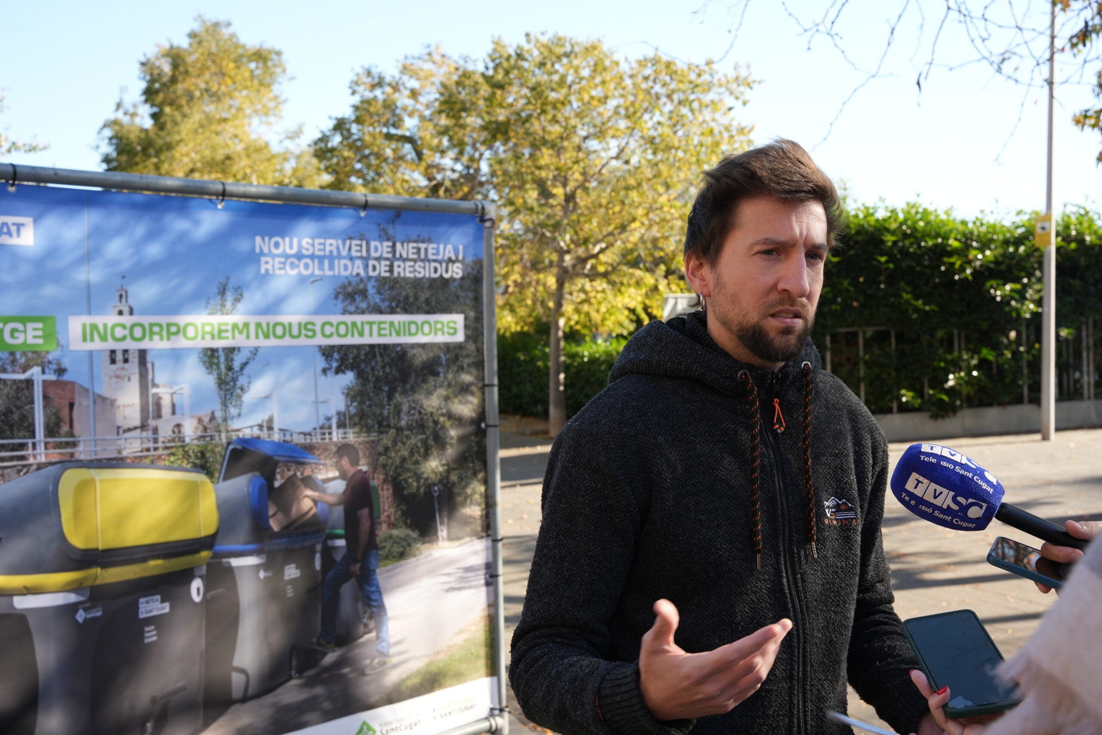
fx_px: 1301
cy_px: 368
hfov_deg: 45.9
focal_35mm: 42
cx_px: 551
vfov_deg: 31.5
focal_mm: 42.5
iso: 200
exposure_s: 1/125
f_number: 8
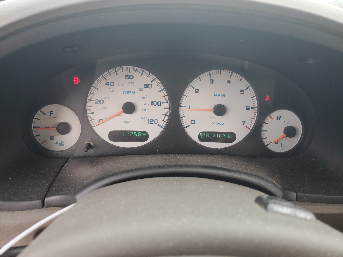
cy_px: 128
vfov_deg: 53.1
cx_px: 172
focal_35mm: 26
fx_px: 258
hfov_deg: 67.3
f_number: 1.5
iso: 50
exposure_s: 1/133
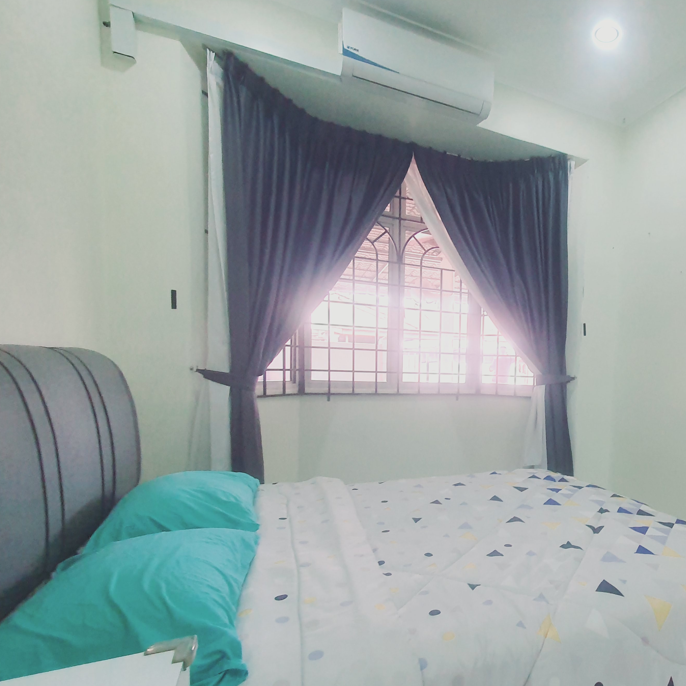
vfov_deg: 74.1
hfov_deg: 67.5
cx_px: 553
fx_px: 448
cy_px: 407
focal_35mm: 20
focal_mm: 1.8
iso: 200
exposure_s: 1/50
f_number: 2.2
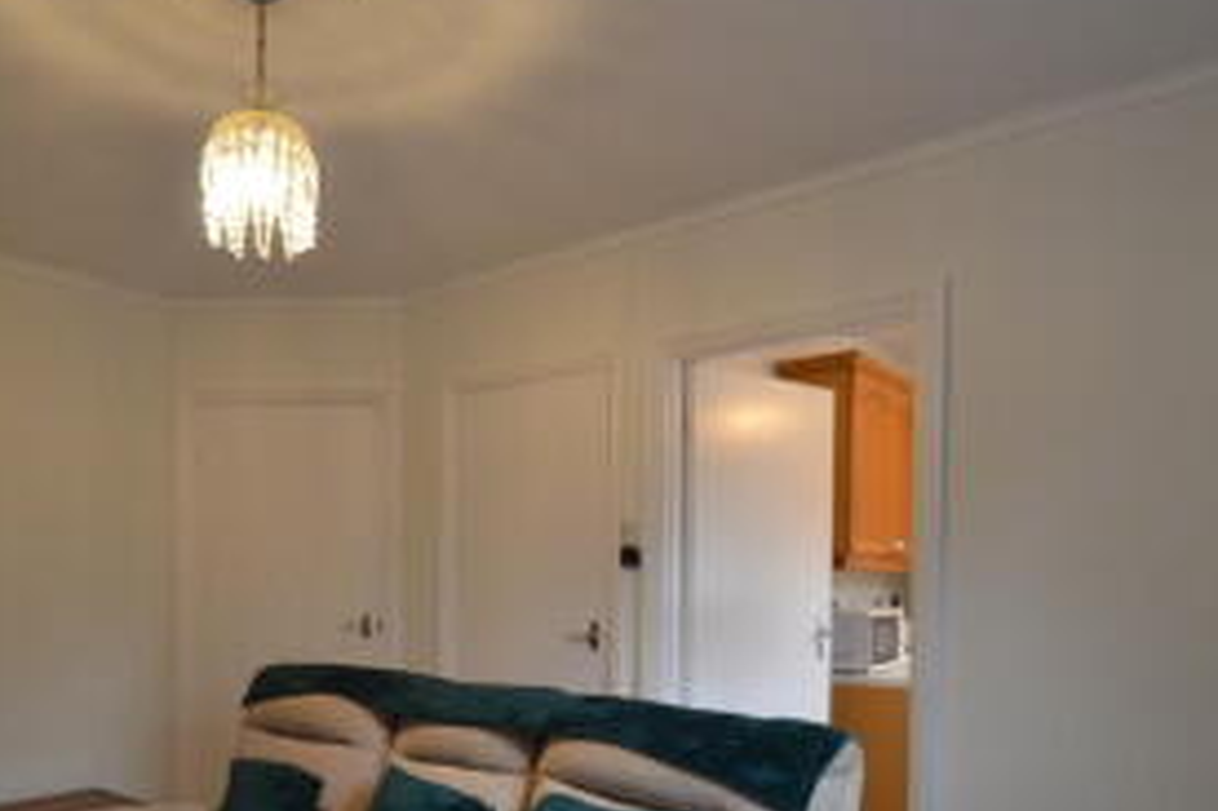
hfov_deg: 68.5
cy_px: 600
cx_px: 469
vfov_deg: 47.8
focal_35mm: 26
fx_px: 879
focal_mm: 10
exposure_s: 1/60
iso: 800
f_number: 4
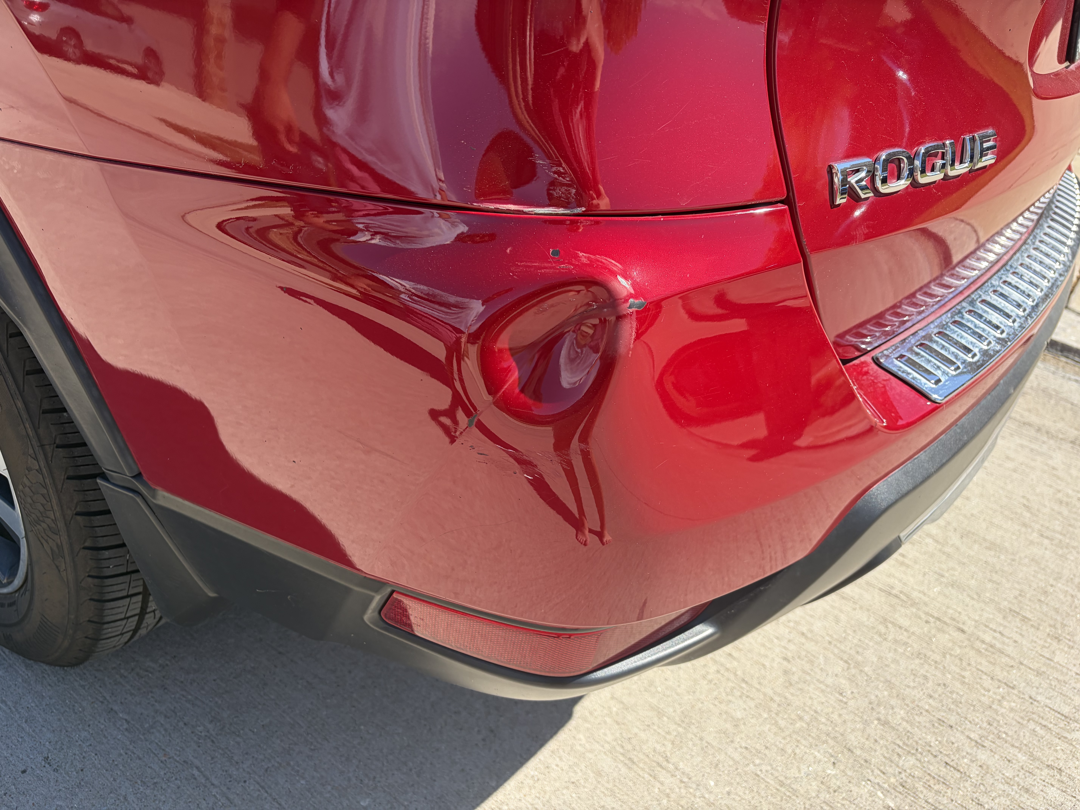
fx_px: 811
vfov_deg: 53.1
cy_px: 405
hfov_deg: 67.3
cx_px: 540
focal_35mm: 26
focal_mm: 5.96
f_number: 1.6
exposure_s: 1/1117
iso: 50
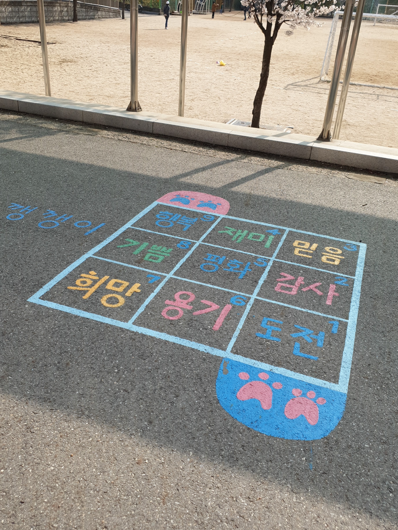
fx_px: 475
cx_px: 209
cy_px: 247
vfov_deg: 58.3
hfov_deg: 45.4
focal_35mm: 31
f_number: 1.5
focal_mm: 4.3
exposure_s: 1/2041
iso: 40
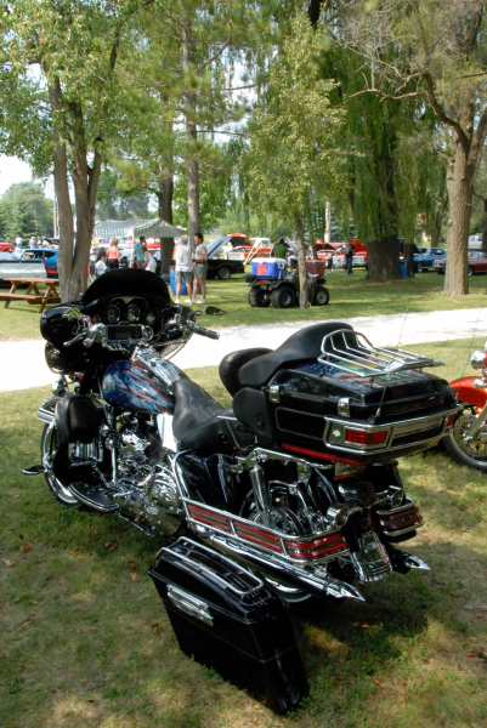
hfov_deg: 34.3
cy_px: 364
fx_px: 790
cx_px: 244
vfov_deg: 49.5
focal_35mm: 39
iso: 1000
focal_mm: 26
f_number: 24
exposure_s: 1/60
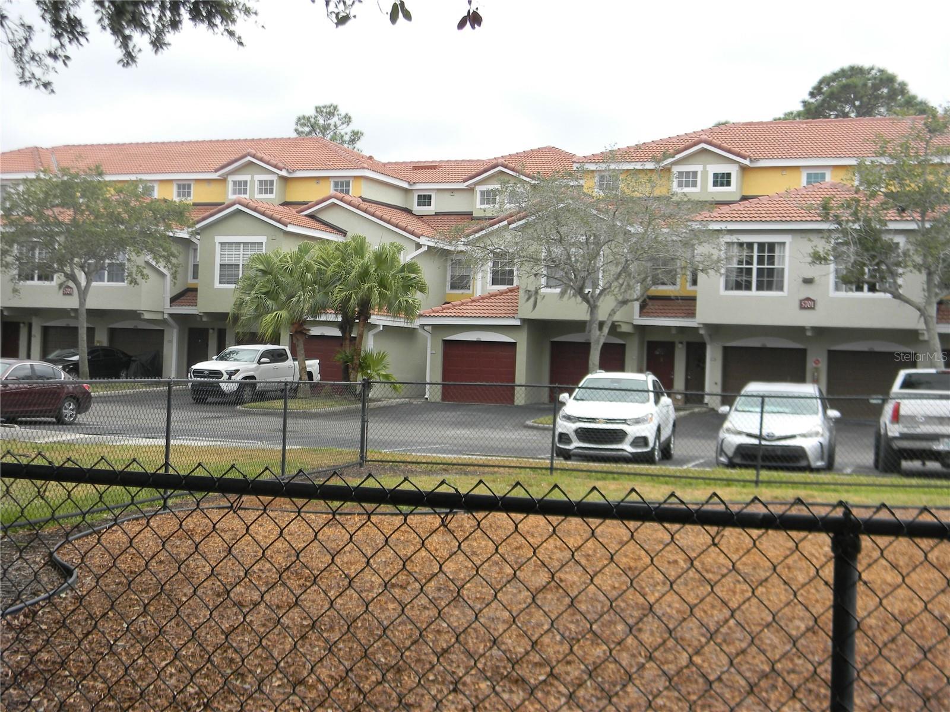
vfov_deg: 30.9
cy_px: 356
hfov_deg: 40.4
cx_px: 475
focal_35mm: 47
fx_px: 1290
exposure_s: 1/150
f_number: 3.9
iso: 80
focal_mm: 8.6
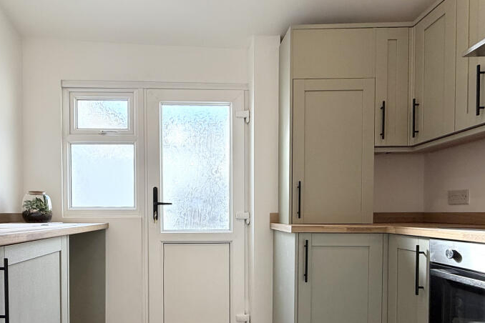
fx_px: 296
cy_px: 222
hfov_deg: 77.9
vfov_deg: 55.7
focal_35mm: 22
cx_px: 201
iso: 64
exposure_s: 1/112
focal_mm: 2.22
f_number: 2.2
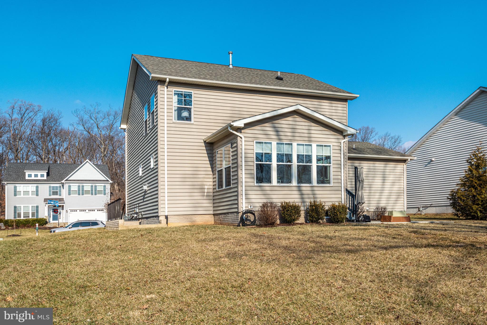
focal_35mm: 29
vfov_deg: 45.0
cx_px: 244
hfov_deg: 63.6
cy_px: 162
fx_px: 392
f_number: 8
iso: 400
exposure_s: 1/1250
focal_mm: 29
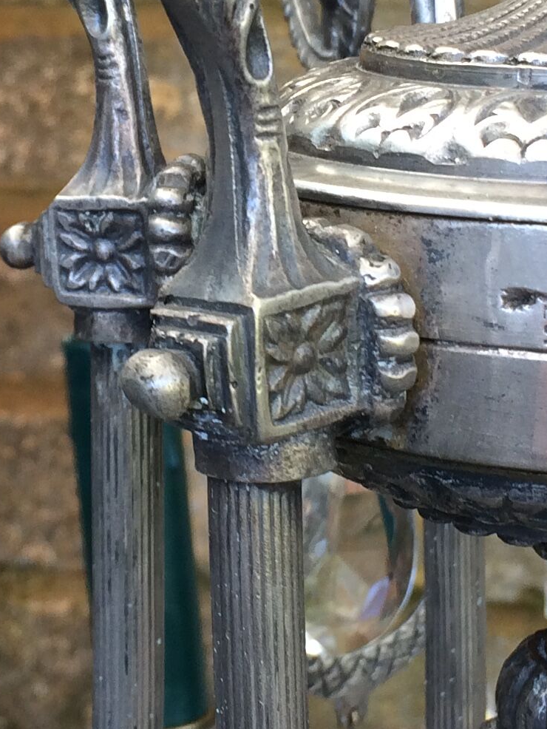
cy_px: 151
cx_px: 220
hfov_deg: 15.4
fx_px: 2022
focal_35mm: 96
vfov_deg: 20.2
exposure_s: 1/50
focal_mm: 4.15
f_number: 2.2
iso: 40
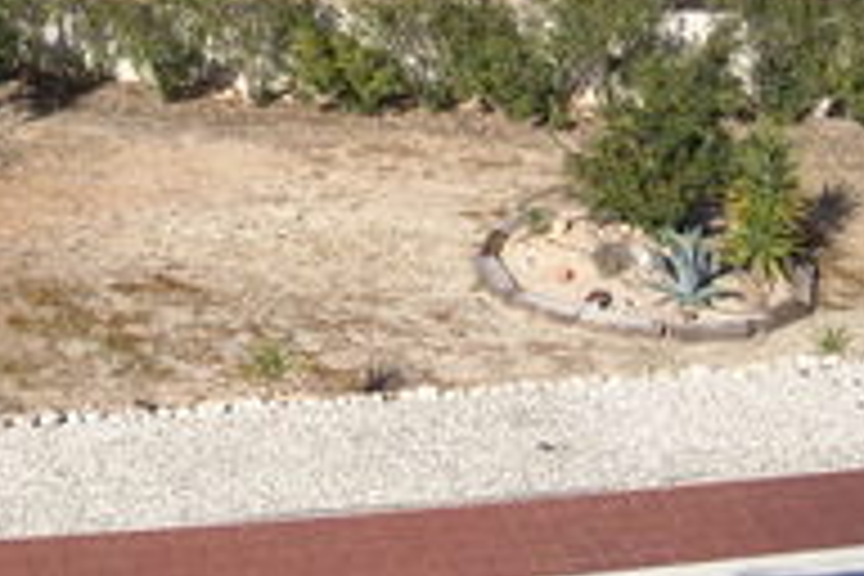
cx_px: 198
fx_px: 2088
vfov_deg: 15.4
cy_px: -11
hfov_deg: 23.1
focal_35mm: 87
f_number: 5.6
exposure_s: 1/284
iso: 64
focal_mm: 5.7
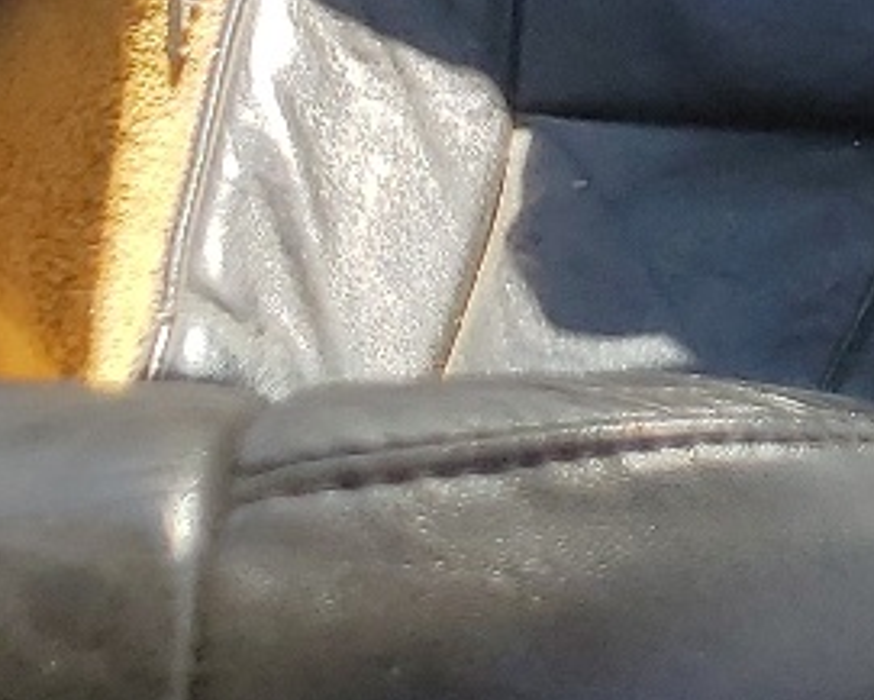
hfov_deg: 10.5
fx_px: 3881
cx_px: 2296
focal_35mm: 150
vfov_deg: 9.8
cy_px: -494
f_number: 1.5
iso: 50
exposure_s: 1/625
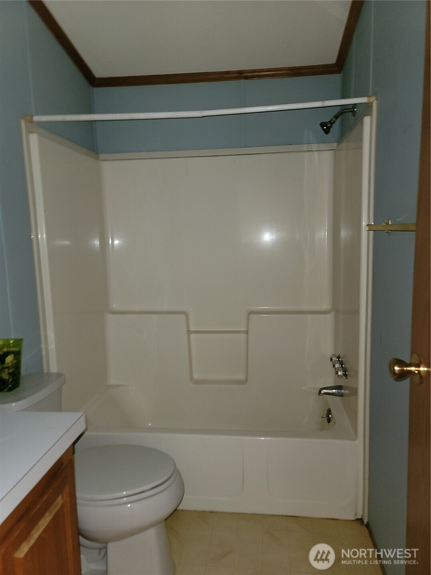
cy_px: 288
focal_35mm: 25
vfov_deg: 69.4
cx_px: 216
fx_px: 415
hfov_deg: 54.9
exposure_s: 1/24
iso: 125
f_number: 1.8
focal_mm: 7
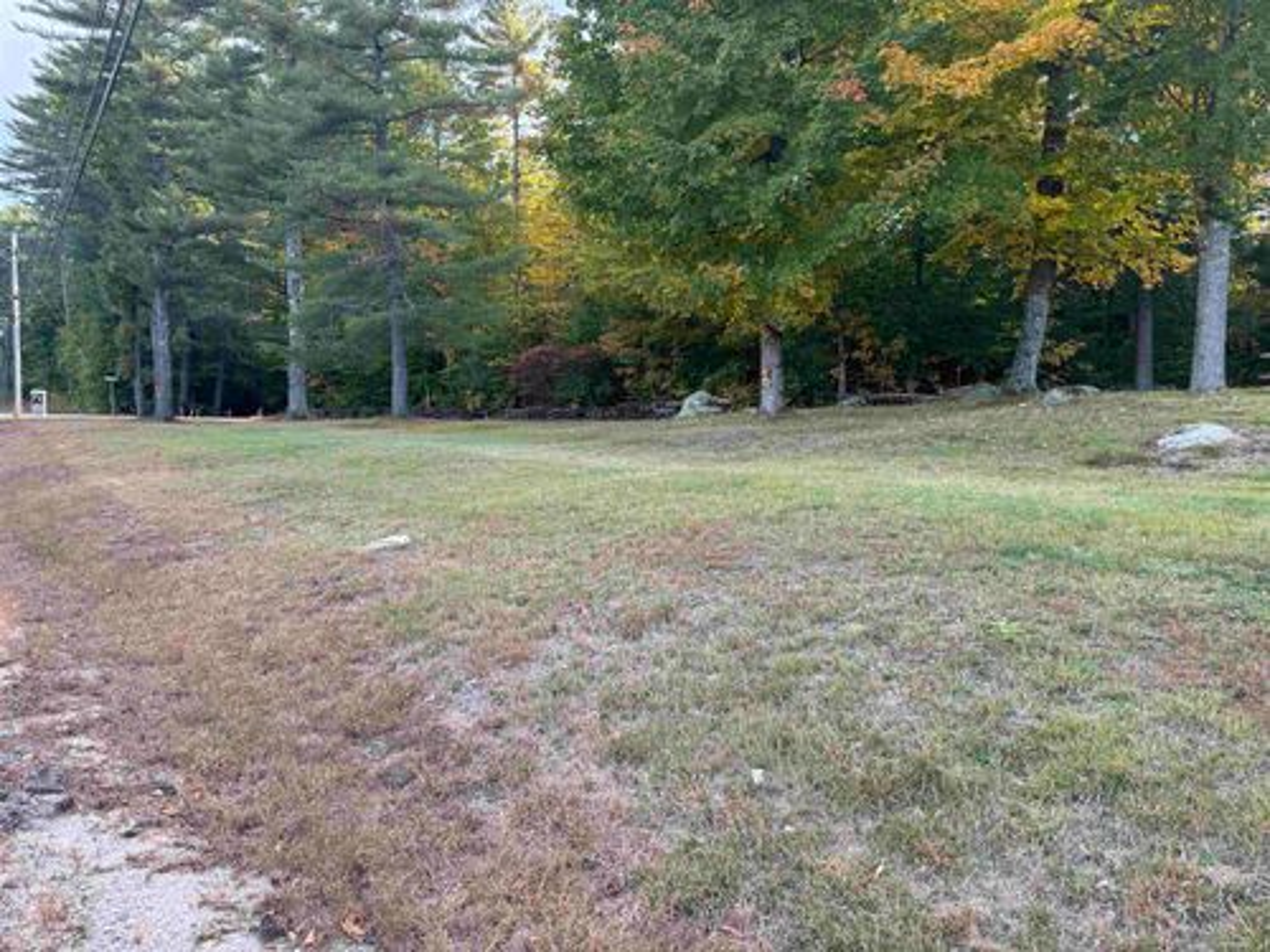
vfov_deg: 56.8
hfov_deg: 71.6
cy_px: 476
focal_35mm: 24
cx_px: 635
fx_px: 881
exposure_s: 1/165
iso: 64
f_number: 1.78
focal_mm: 6.76
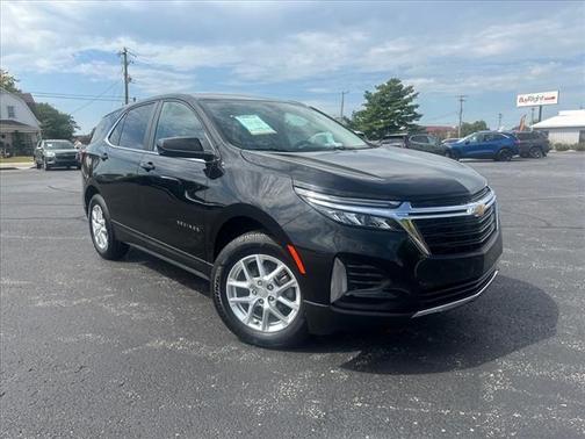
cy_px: 220
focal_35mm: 24
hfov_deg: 71.6
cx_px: 292
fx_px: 406
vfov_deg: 56.8
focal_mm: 6.86
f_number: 1.78
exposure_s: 1/4016
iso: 80
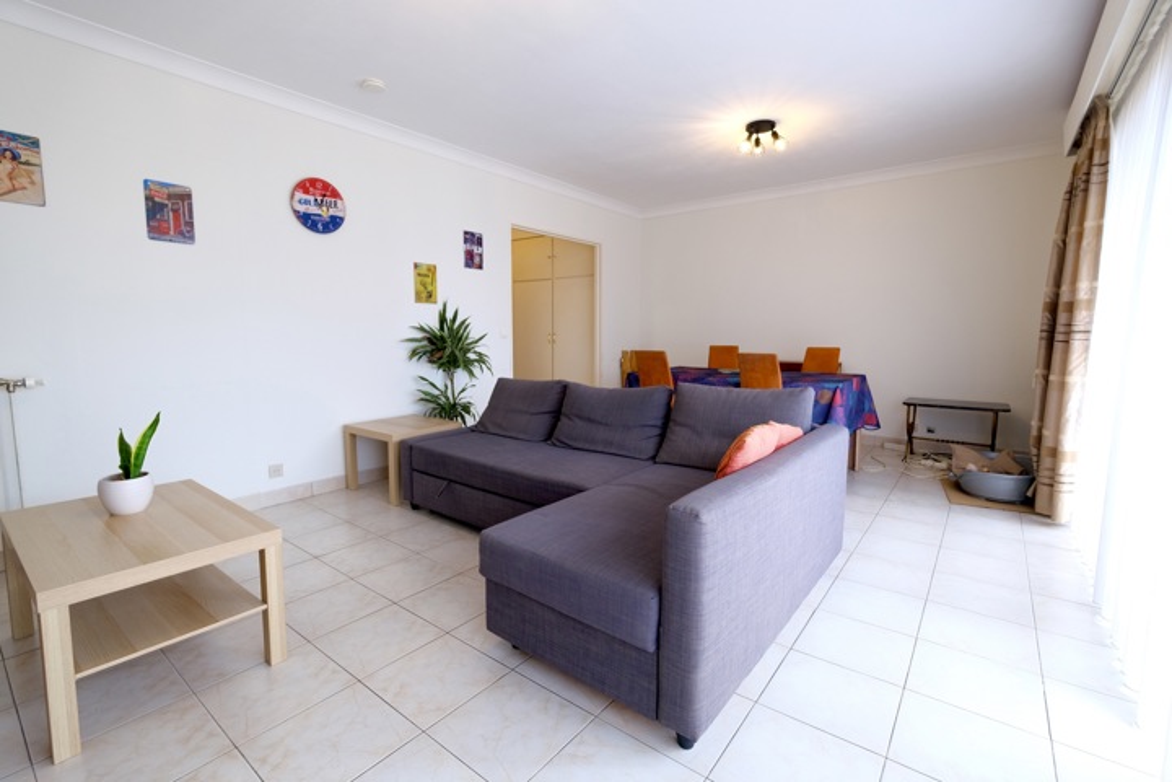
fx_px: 488
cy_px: 391
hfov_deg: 100.4
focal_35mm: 15
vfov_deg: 77.3
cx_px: 586
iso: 800
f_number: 4
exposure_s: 1/30
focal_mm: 10
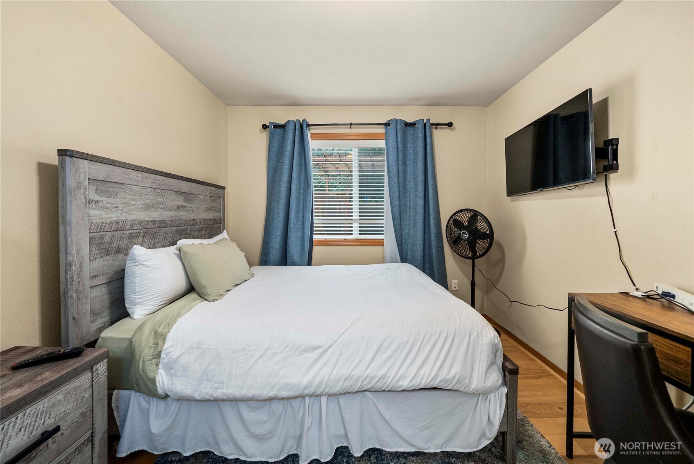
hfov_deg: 108.3
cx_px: 347
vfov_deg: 85.5
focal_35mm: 13
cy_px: 232
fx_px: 251
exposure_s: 1/60
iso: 500
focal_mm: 13
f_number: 7.1
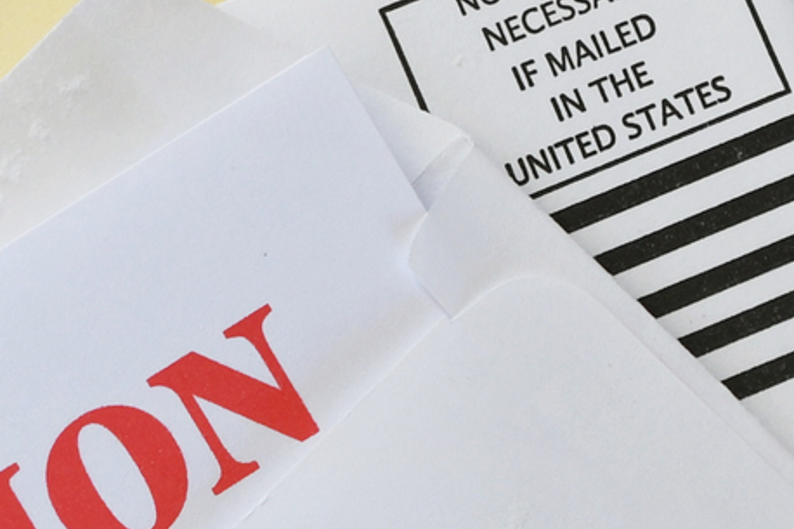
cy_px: 1072
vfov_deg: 4.9
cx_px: -301
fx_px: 6129
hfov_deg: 7.3
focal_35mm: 278
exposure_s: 1/125
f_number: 5.6
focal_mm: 40
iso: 200
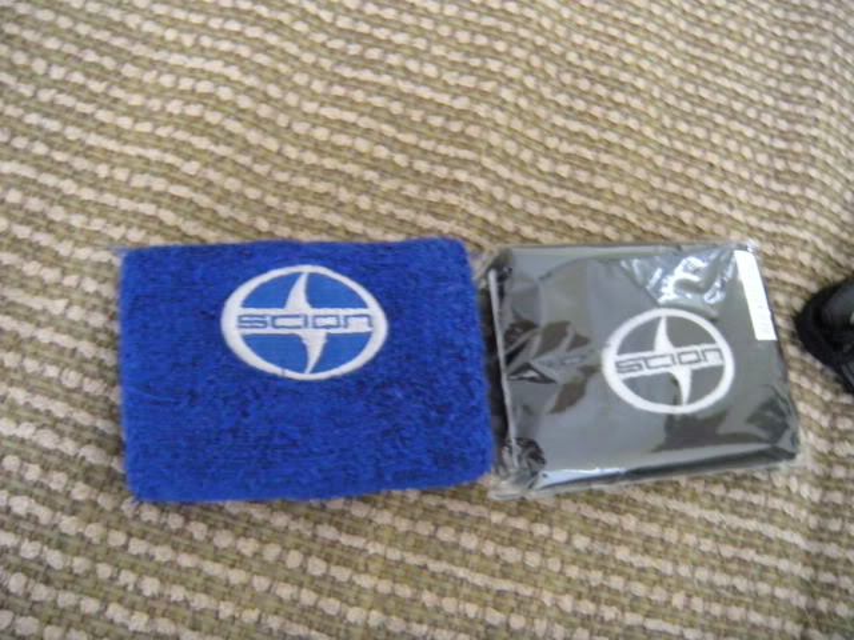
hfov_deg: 52.6
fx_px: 863
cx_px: 427
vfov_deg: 40.7
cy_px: 320
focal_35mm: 35
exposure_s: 1/2.9
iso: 800
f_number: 3.8
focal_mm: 5.9
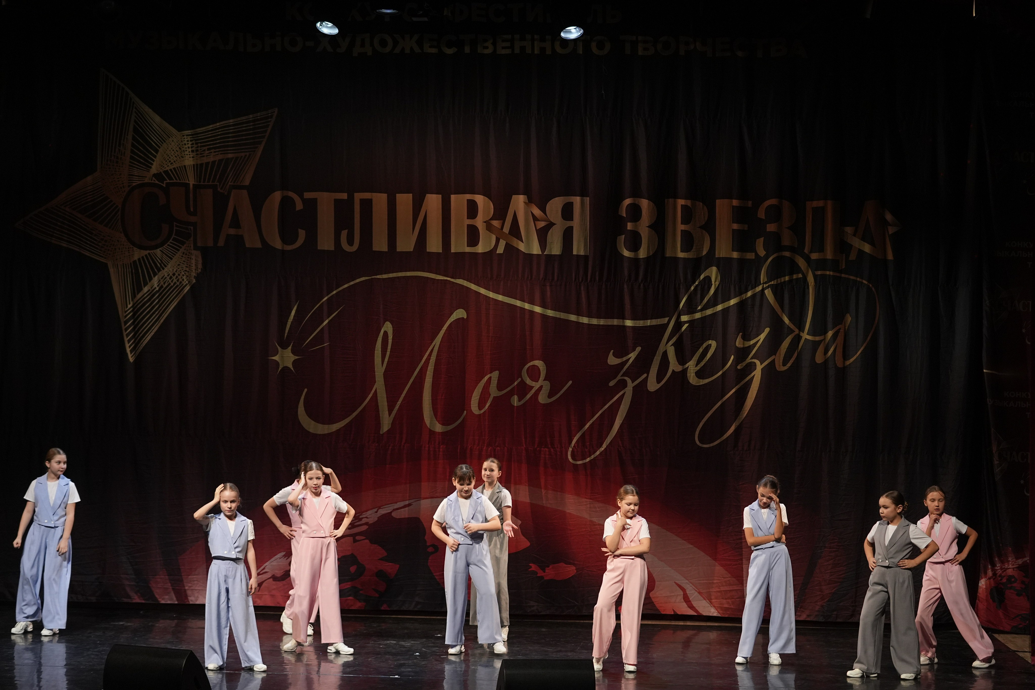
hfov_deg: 25.1
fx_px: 2329
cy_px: 345
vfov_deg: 16.9
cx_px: 518
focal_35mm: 81
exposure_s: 1/400
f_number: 2.8
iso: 2000
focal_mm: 81
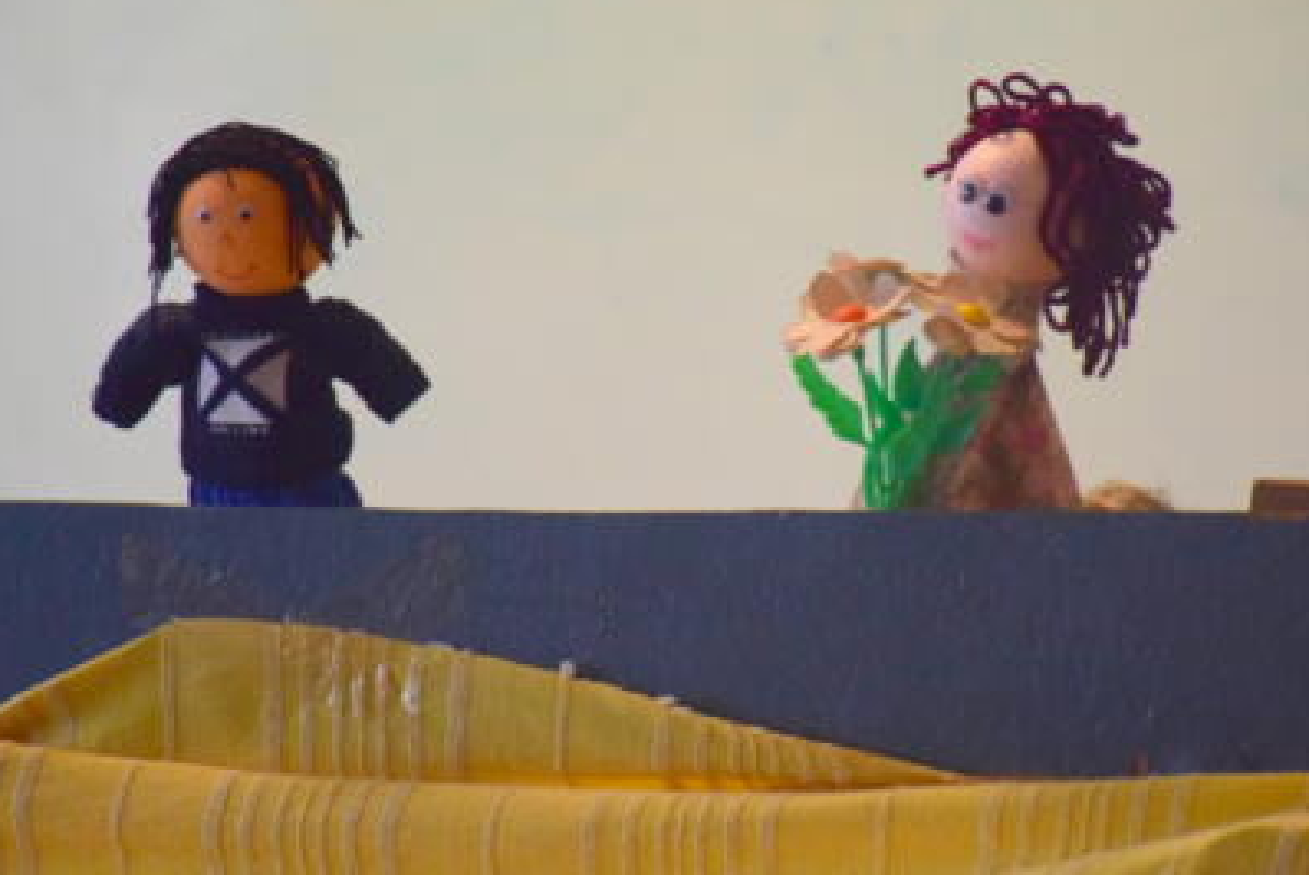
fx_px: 9606
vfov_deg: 5.2
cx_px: 681
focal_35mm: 264
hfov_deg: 7.8
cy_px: 398
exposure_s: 1/250
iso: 2500
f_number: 5.6
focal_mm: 140
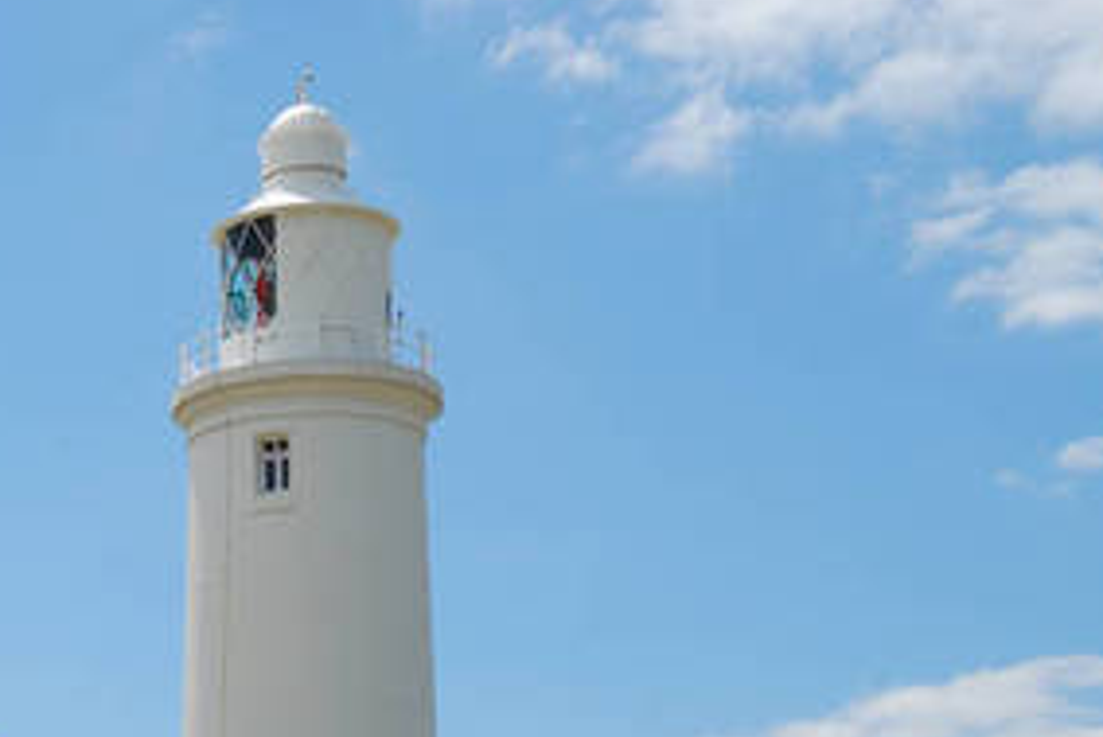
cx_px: -94
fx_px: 3073
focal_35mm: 100
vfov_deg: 13.3
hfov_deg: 19.5
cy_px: 881
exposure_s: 1/250
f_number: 10
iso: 100
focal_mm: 27
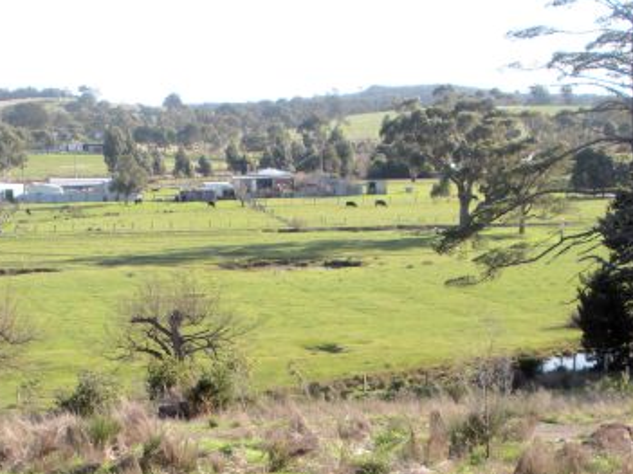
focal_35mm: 82
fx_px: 1499
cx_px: 276
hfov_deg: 23.8
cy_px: 523
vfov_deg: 17.4
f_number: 3.5
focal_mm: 6.3
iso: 88
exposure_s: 1/275
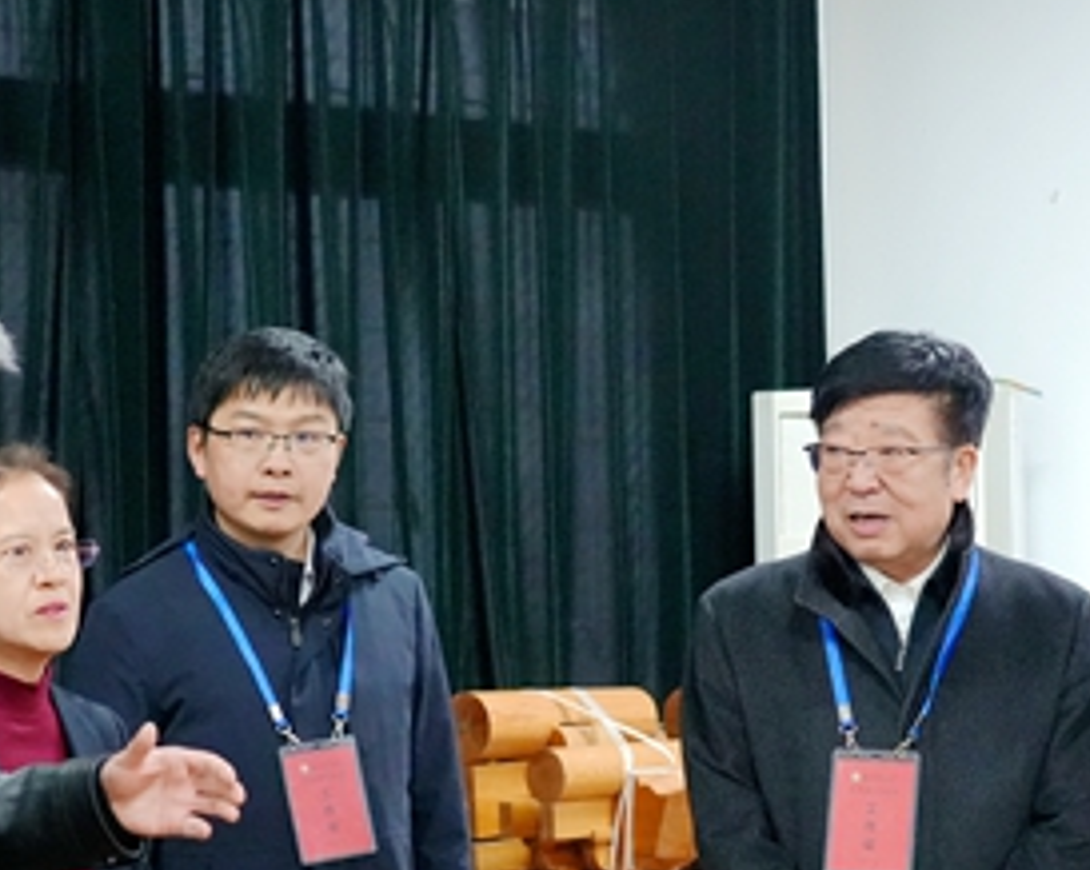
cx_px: 603
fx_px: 3191
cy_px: 678
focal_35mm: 99
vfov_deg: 15.4
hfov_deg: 19.4
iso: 6400
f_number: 4
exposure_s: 1/160
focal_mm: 48
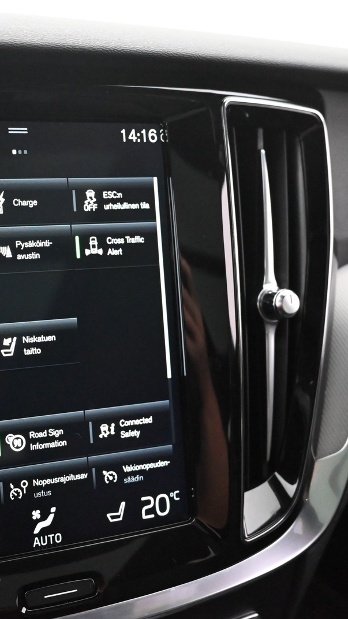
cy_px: 311
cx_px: 13
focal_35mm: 38
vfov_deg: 52.8
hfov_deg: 29.4
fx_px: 623
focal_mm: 24
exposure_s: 1/60
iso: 10000
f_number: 4
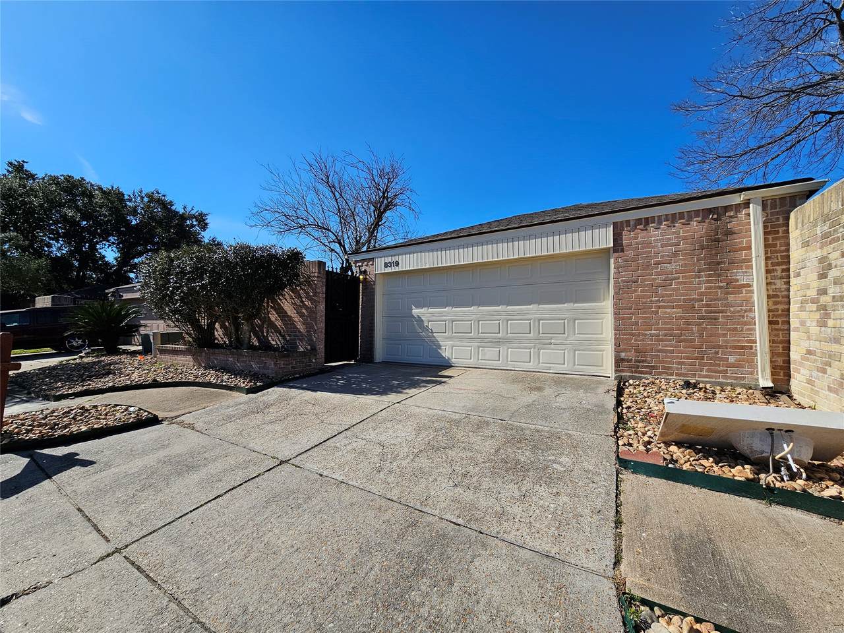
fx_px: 317
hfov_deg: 106.2
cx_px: 422
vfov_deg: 89.9
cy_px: 316
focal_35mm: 13
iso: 50
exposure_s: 1/3345
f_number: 2.2
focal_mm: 2.2
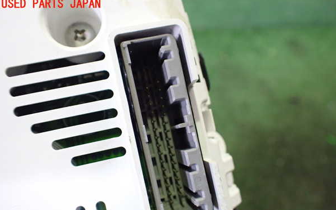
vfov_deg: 39.3
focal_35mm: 32
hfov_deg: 59.6
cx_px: 167
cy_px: 124
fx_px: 293
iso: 800
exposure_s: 1/60
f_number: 2.3
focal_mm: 5.4
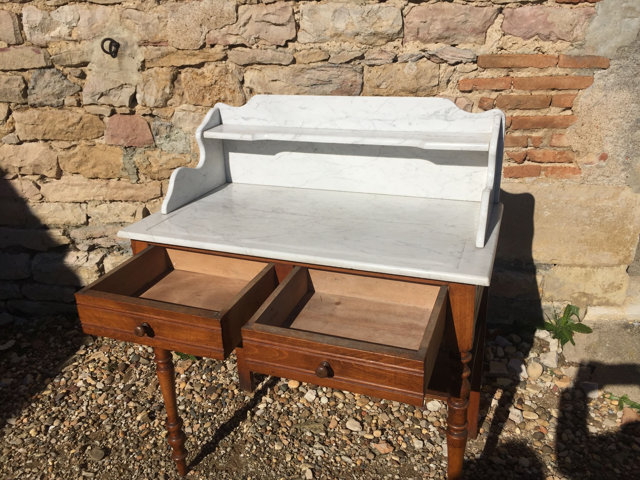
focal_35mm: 29
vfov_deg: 48.2
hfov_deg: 61.7
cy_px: 240
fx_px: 536
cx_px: 320
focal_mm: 4.15
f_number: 2.2
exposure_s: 1/6623
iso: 32
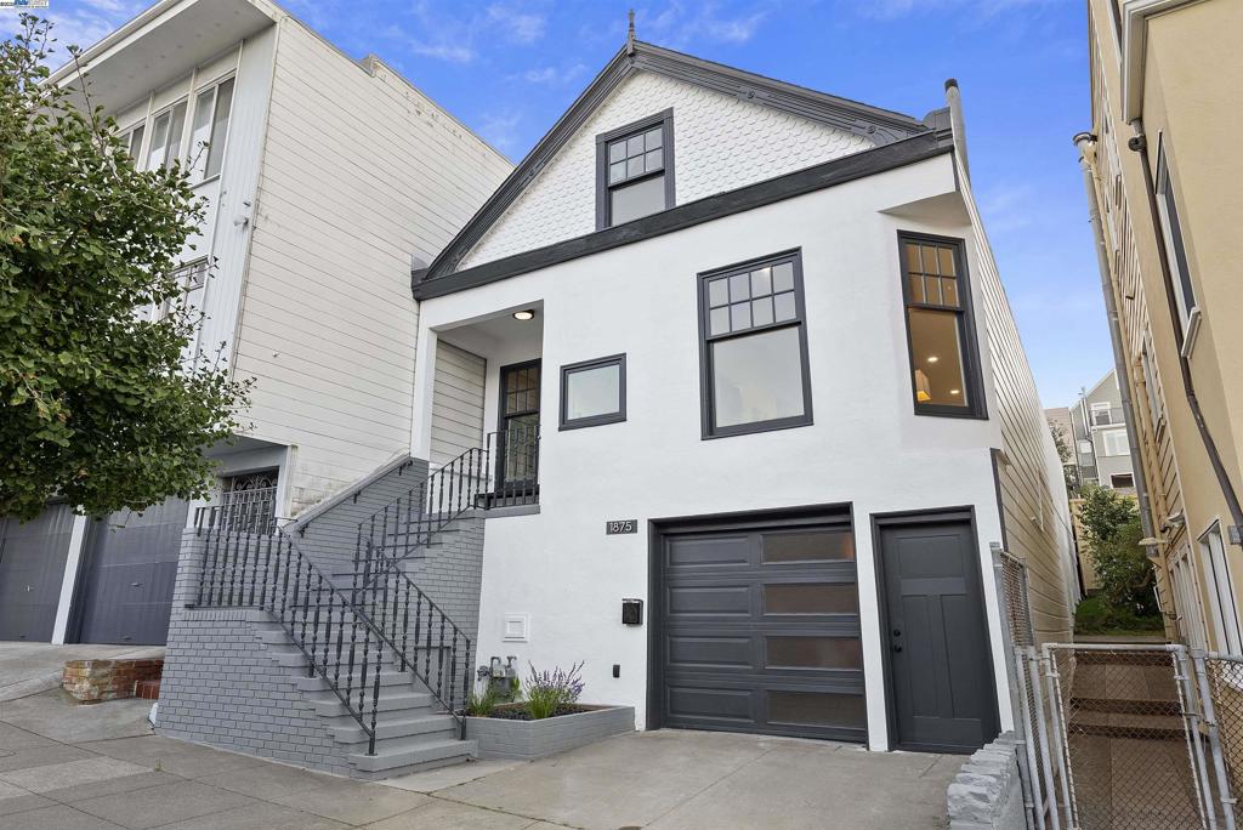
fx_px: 760
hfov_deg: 78.5
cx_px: 622
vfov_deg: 57.3
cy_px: 415
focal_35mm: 22
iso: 160
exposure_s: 1/10
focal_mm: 22
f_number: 9
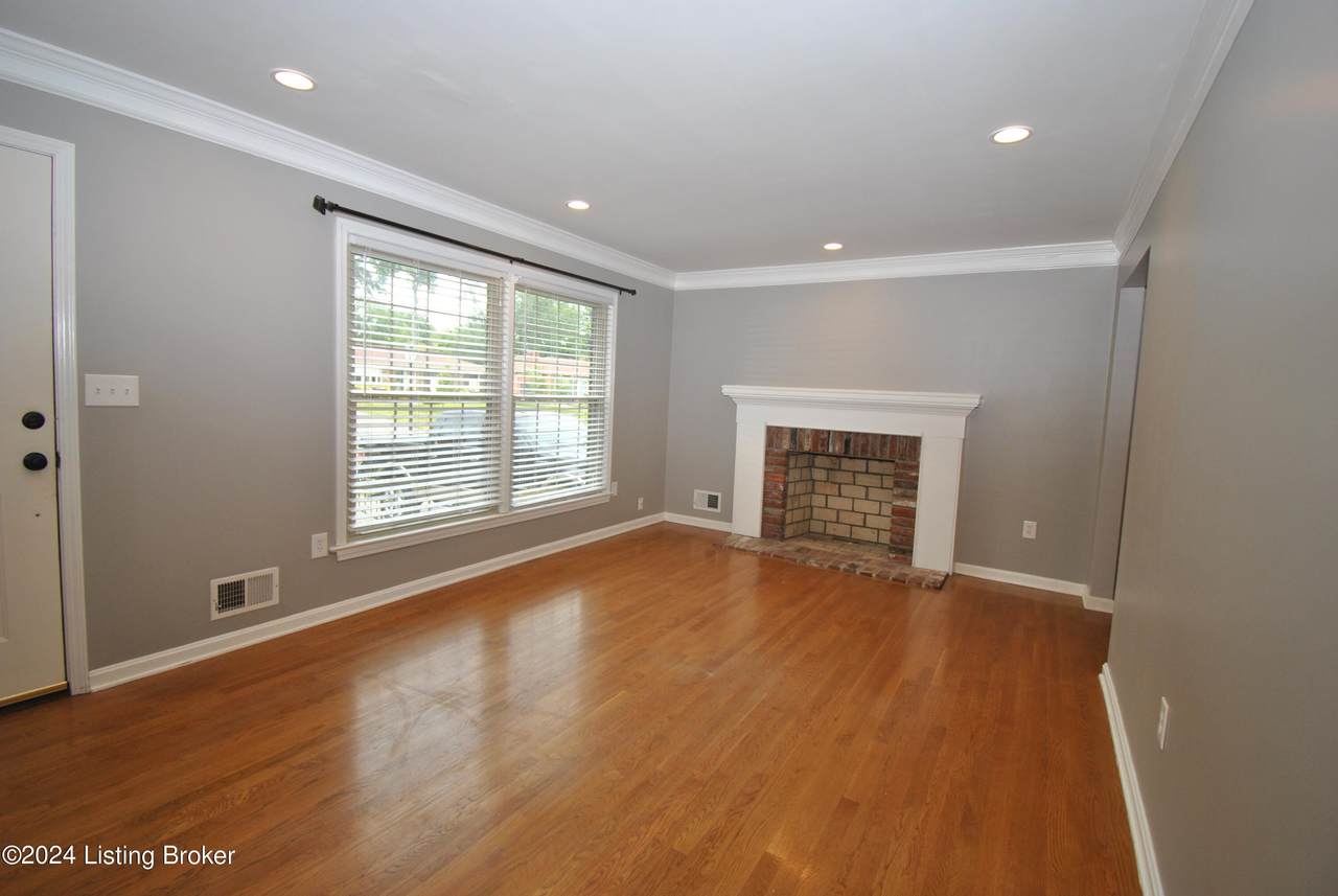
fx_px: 558
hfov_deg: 100.3
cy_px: 448
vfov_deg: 77.5
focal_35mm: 15
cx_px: 669
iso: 200
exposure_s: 1/60
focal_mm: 10
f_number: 4.5
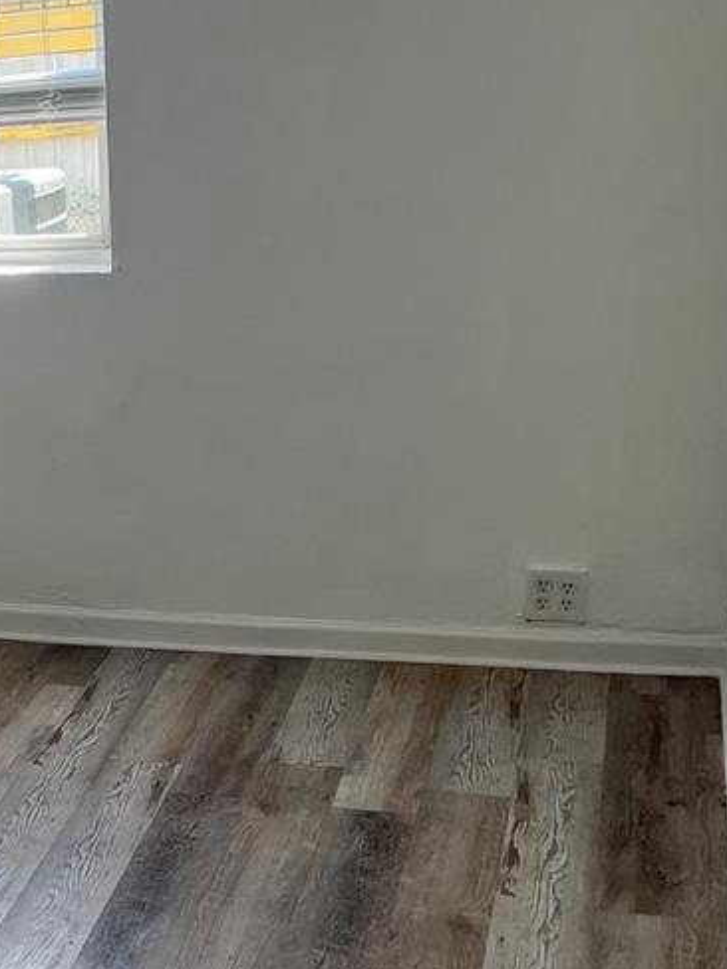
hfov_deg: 21.6
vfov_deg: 30.2
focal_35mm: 64
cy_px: 550
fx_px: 1792
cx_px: -103
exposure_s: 1/166
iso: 64
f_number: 1.5
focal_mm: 5.7
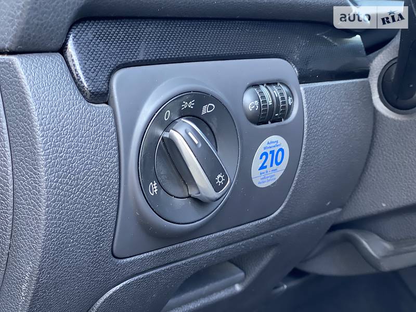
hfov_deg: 36.8
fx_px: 625
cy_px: 156
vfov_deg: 28.0
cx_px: 208
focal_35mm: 52
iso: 200
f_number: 2
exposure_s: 1/40
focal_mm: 6
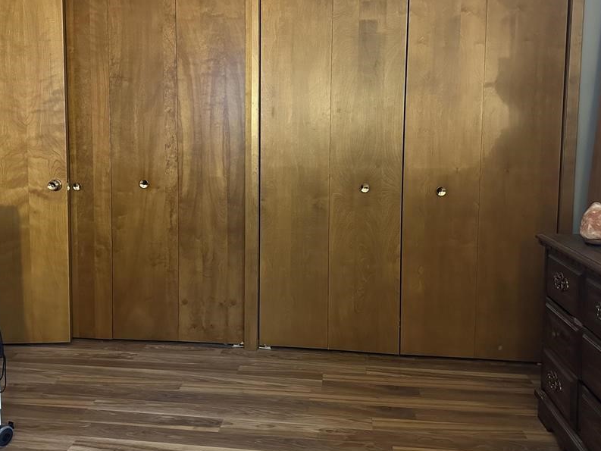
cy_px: 180
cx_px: 279
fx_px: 538
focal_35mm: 31
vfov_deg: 45.2
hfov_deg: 58.3
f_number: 1.78
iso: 1000
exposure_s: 1/30
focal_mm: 6.86
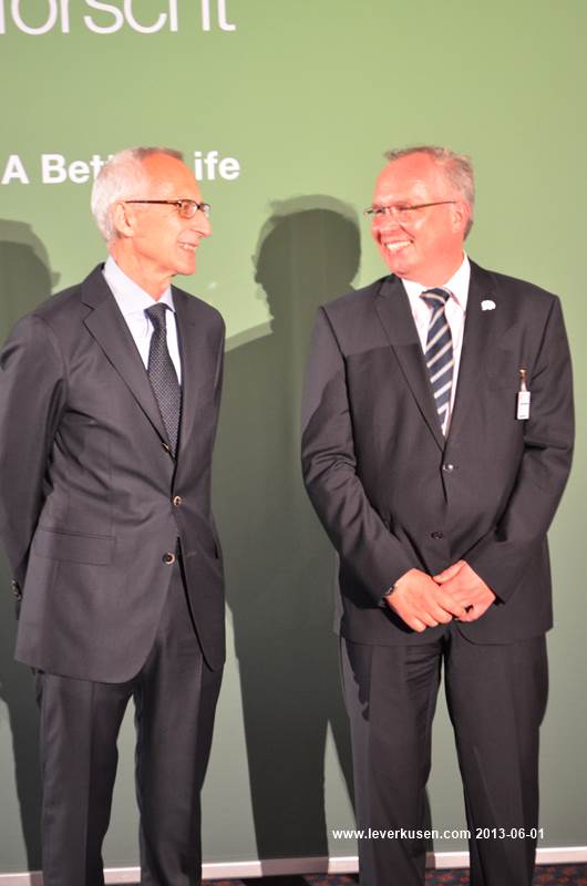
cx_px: 294
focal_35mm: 82
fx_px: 2026
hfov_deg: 16.5
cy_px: 443
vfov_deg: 24.7
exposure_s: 1/25
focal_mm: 55
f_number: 5.6
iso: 1600
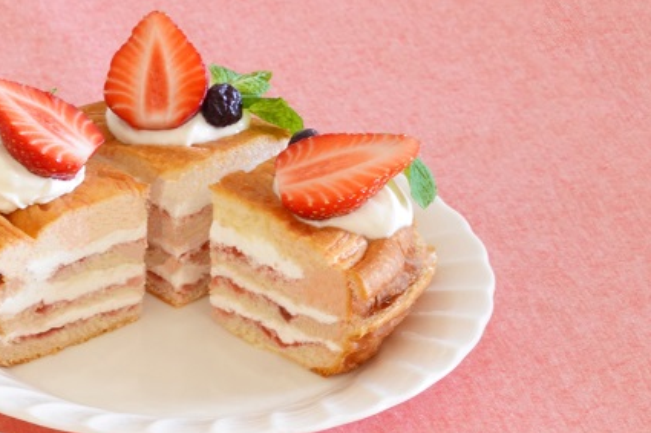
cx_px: 89
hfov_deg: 10.7
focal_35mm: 192
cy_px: 405
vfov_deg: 7.1
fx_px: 3470
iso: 200
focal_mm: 37.41
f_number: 8
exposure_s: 1/4
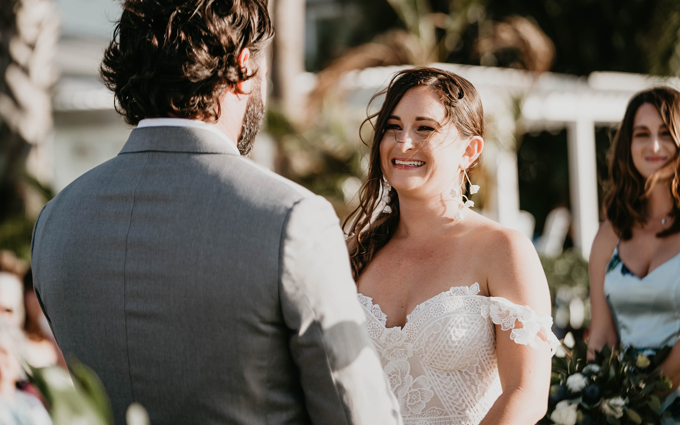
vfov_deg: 11.0
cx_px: 339
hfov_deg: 17.5
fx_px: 2205
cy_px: 202
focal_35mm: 119
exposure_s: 1/800
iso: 125
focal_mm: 116
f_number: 3.5
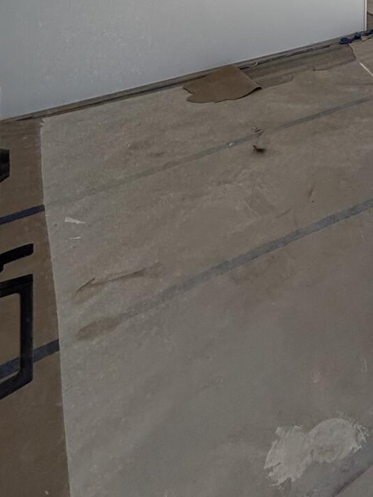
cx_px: 471
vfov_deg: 34.2
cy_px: -148
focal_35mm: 39
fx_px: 561
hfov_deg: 30.1
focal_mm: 2.22
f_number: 2.2
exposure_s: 1/1189
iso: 64
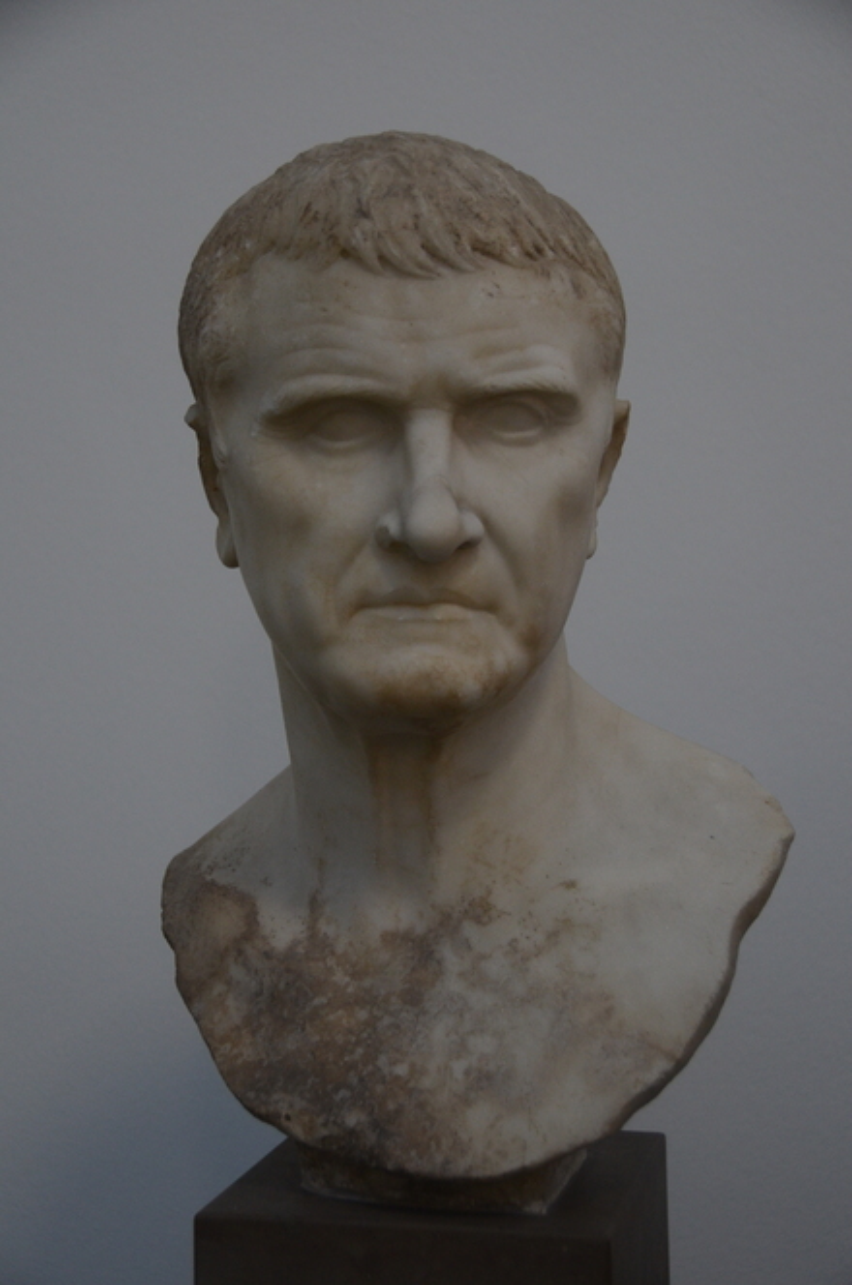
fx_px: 2353
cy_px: 642
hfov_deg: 20.5
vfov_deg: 30.6
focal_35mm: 66
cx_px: 426
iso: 1000
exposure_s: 1/80
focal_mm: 44
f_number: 4.5
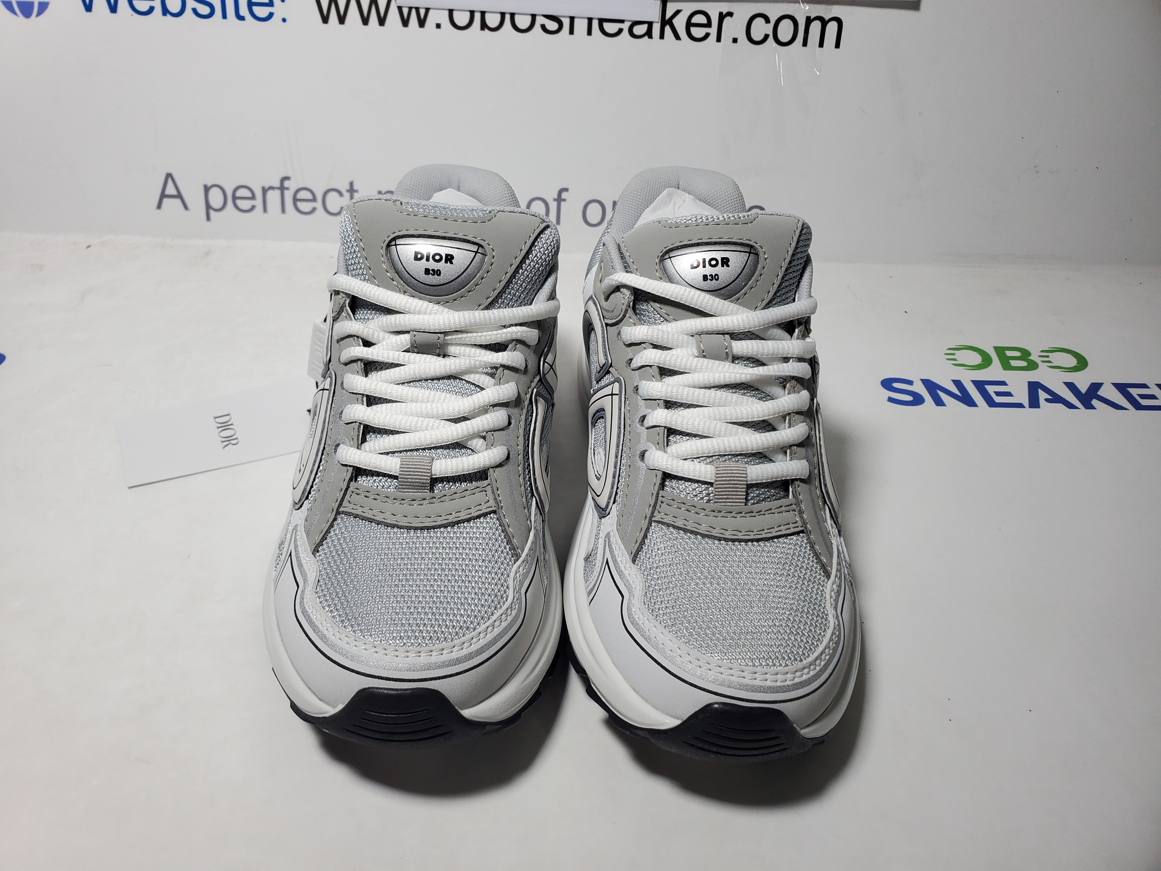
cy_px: 436
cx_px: 580
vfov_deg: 53.1
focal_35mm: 26
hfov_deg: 67.3
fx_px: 872
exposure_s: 1/245
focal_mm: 4.3
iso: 50
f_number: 2.4
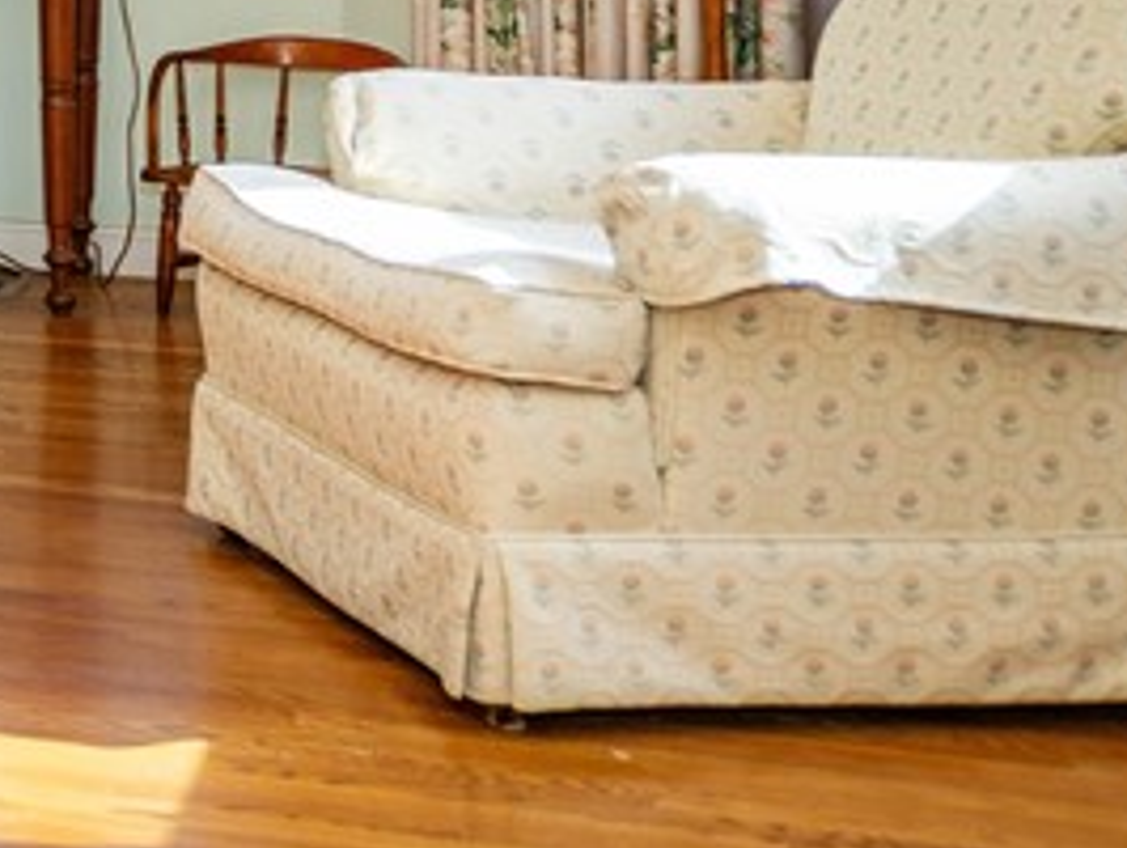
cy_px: -254
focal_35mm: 102
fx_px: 3324
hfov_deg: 15.4
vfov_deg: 14.0
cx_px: -1119
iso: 320
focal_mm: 26
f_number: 6.3
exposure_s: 1/25
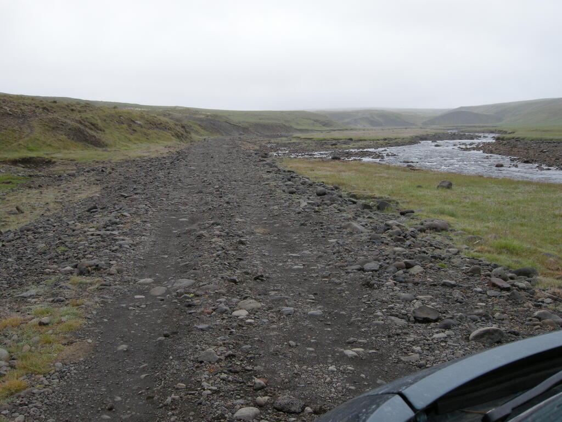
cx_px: 281
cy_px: 211
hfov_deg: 52.6
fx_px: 568
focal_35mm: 35
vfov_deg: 40.7
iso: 100
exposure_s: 1/185
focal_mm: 7.5
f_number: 4.8
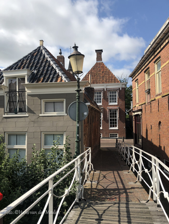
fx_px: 182
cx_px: 84
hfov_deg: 49.8
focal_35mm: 28
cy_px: 112
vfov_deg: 63.4
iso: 20
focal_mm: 3.99
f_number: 1.8
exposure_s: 1/2000
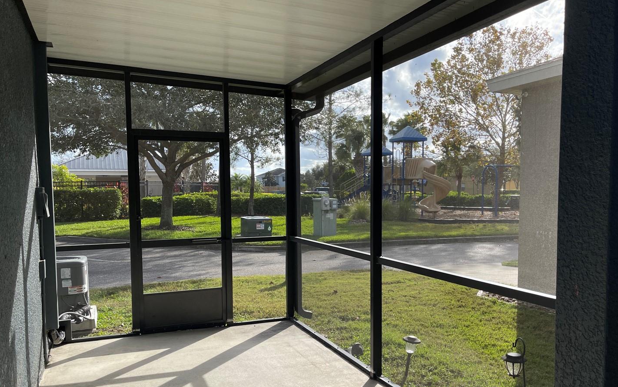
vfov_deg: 40.5
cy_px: 219
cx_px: 337
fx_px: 522
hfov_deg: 61.1
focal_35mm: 31
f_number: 1.6
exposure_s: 1/2660
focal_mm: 5.1
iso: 50
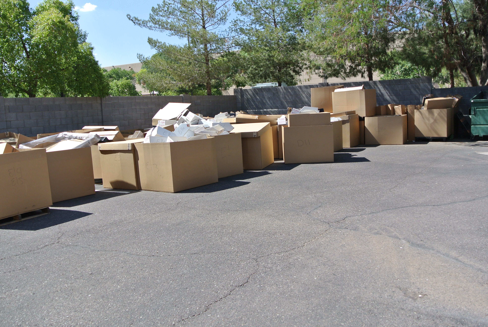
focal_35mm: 32
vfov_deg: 41.2
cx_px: 244
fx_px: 434
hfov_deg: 58.7
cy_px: 164
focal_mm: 12.2
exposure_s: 1/400
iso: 100
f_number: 5
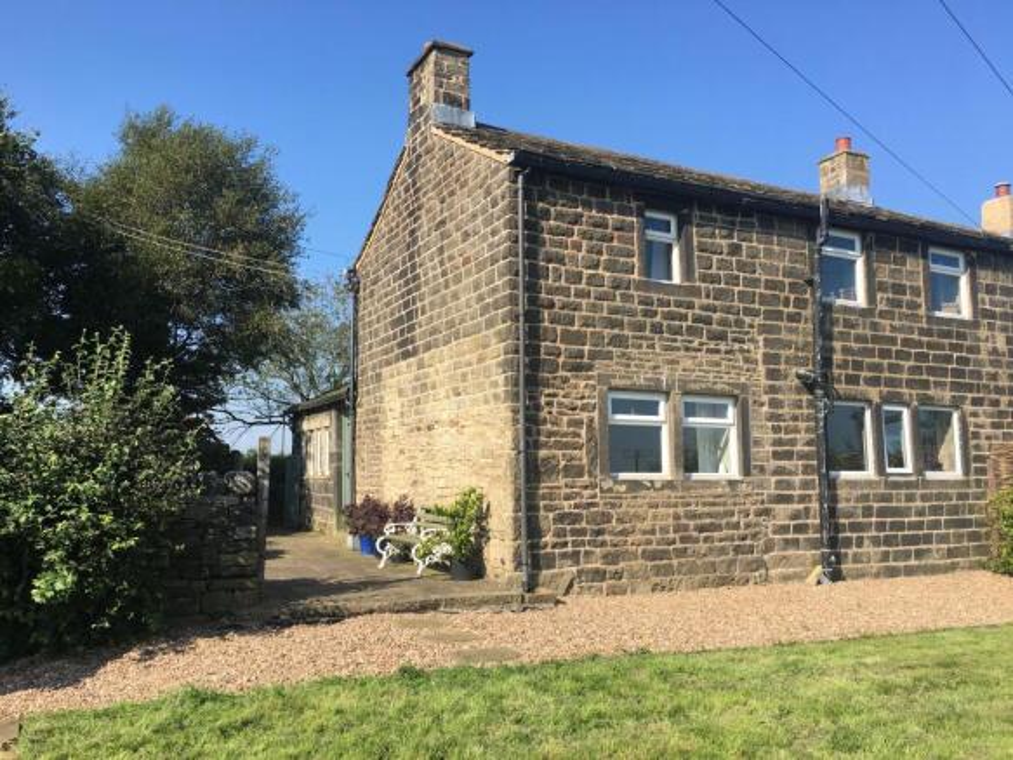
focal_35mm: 29
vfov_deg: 48.2
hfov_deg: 61.7
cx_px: 506
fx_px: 848
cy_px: 380
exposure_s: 1/986
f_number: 2.2
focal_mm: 4.15
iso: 25
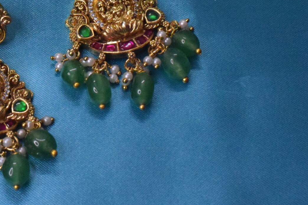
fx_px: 821
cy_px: -8
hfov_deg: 20.6
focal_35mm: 96
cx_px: 9
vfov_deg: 14.0
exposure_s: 1/60
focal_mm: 26
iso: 6400
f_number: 11
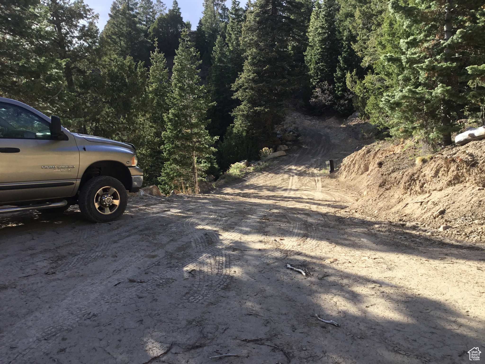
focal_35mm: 31
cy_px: 182
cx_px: 242
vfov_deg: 45.4
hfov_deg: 58.4
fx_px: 434
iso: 25
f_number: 2.4
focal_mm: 3.3
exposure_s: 1/388
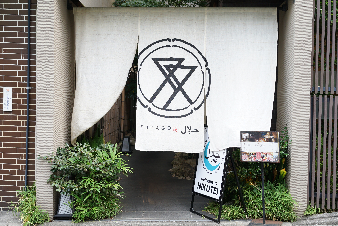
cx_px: 169
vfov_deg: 27.0
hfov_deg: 39.6
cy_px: 113
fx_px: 469
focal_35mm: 50
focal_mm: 50
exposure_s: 1/40
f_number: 5
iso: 200
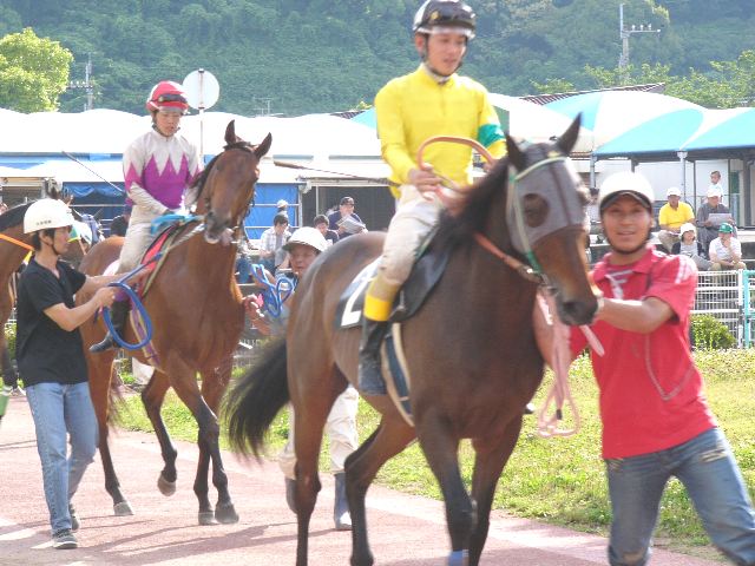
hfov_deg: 11.6
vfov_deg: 8.7
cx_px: 378
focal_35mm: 171
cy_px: 283
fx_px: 3730
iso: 50
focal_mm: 28.5
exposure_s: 1/100
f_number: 2.8
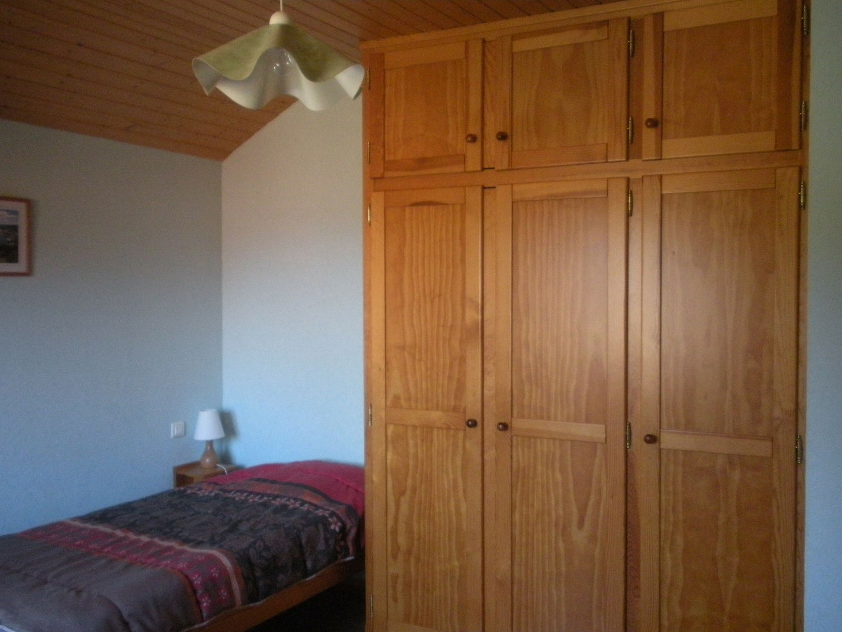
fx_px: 851
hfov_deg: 52.6
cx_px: 421
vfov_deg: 40.7
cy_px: 316
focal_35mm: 35
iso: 400
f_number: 3.5
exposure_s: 1/60.7
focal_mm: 6.3
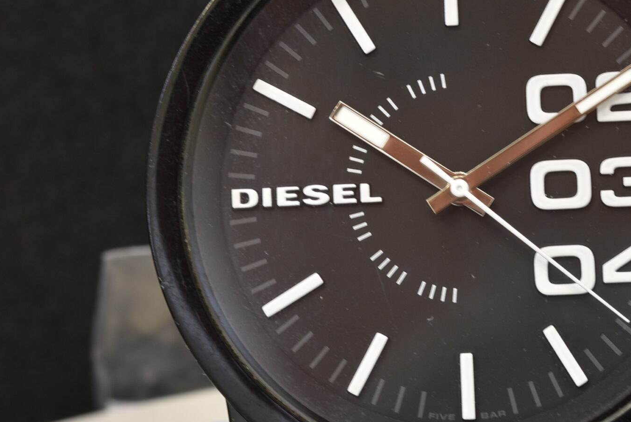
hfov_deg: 8.0
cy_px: 165
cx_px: 411
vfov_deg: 5.4
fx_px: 4508
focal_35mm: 257
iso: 100
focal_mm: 90
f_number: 13
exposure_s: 1/2
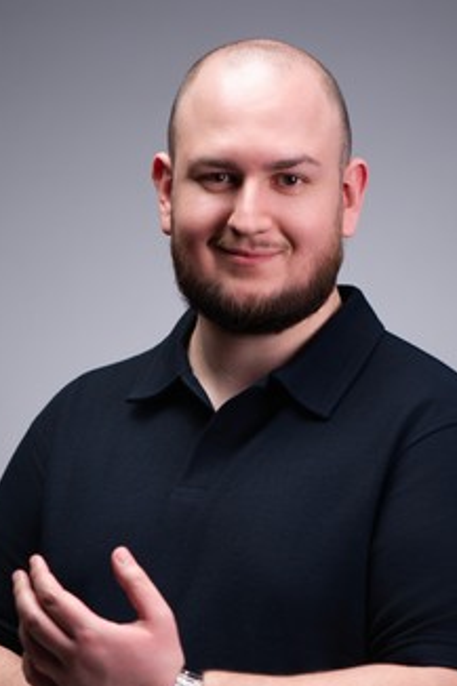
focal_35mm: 165
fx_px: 3145
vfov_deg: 12.4
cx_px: 226
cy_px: 465
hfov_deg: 8.3
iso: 200
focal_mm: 105
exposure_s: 1/200
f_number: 3.2
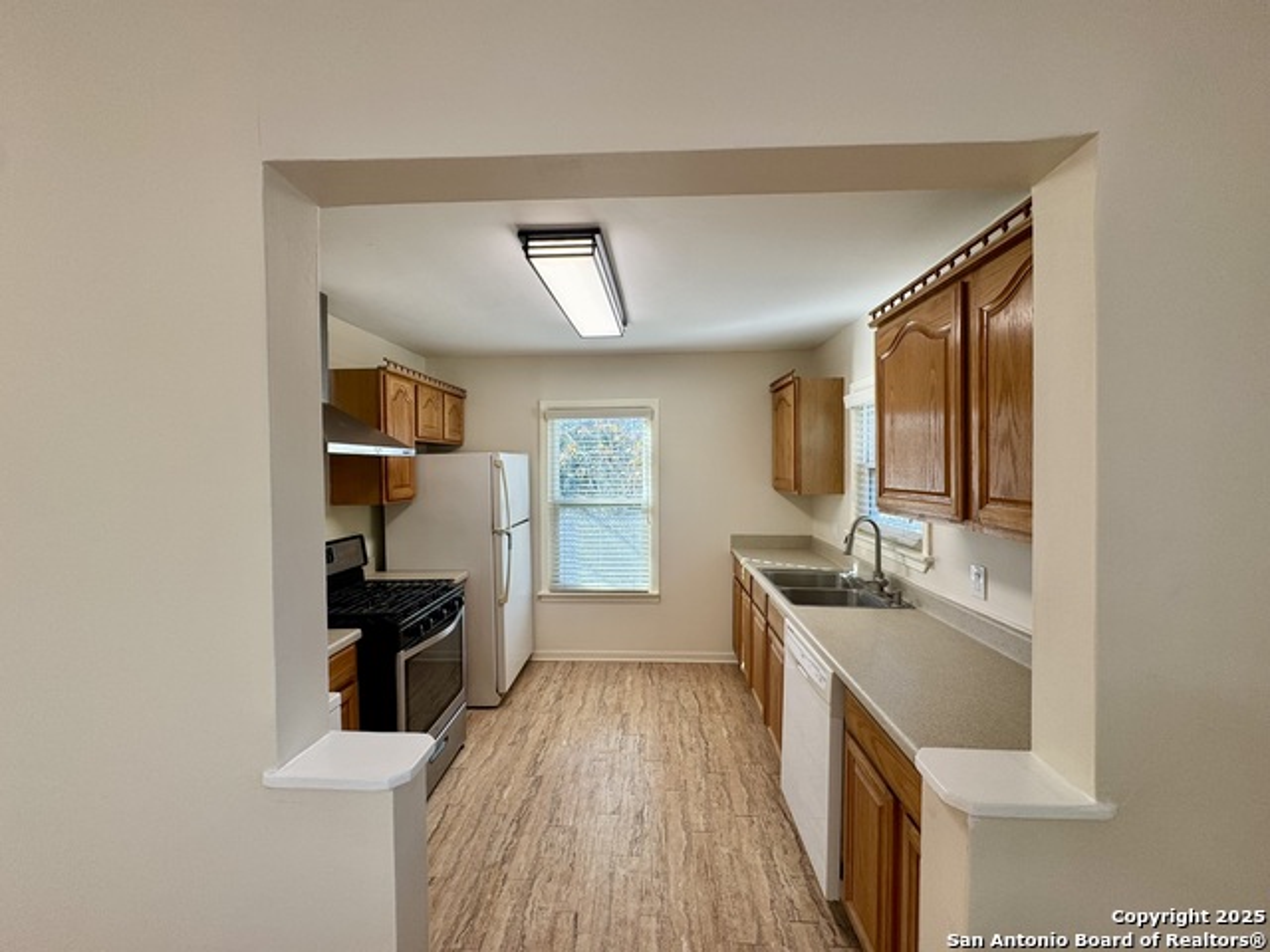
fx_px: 514
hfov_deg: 102.1
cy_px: 476
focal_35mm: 14
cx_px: 635
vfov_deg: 85.7
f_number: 2.2
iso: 64
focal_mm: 2.22
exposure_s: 1/120
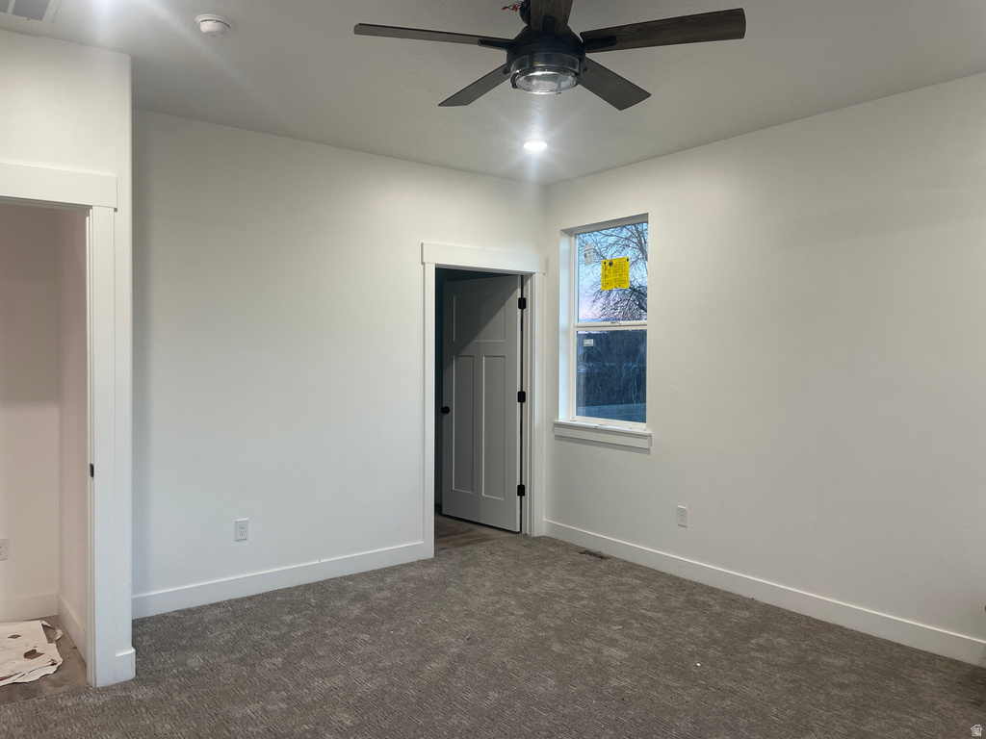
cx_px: 493
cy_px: 370
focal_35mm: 26
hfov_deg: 67.3
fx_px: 741
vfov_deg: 53.1
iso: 80
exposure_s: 1/60
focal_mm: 4.2
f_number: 1.6
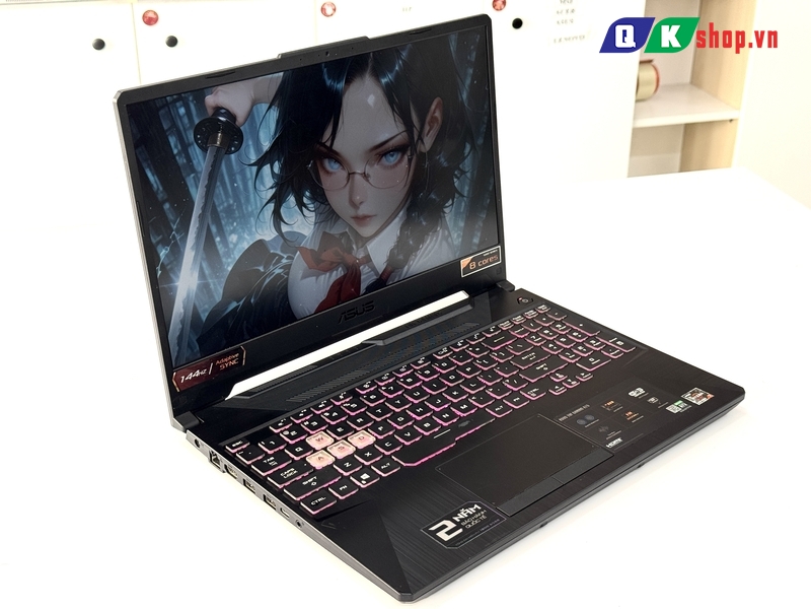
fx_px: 1125
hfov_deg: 39.7
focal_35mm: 48
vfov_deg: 30.3
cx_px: 406
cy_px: 304
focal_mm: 6.76
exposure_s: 1/93
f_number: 1.78
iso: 100
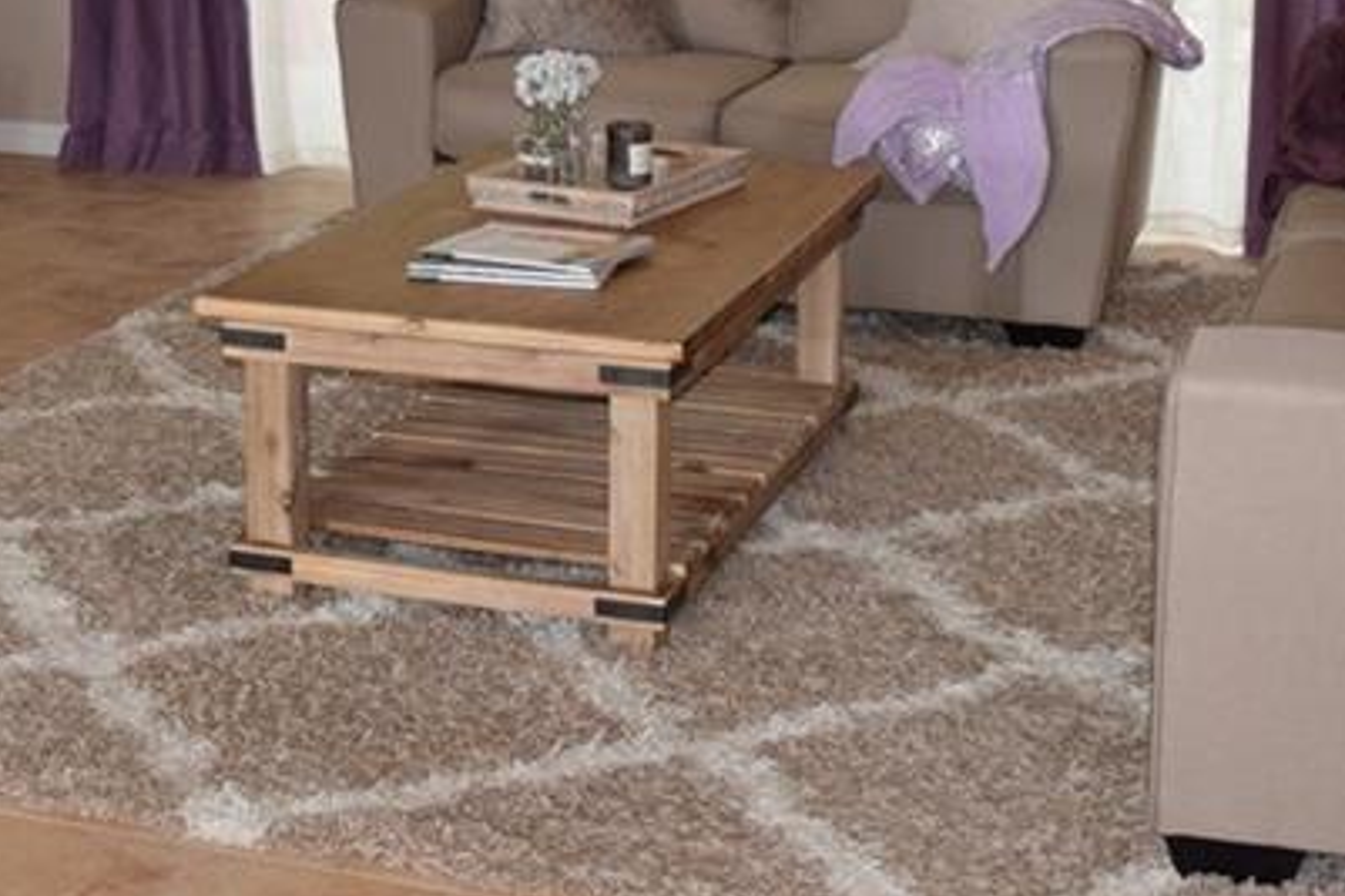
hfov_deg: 29.2
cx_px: 563
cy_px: -99
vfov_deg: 18.9
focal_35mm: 69
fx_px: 2577
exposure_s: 1/80
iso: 800
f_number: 4.5
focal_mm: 18
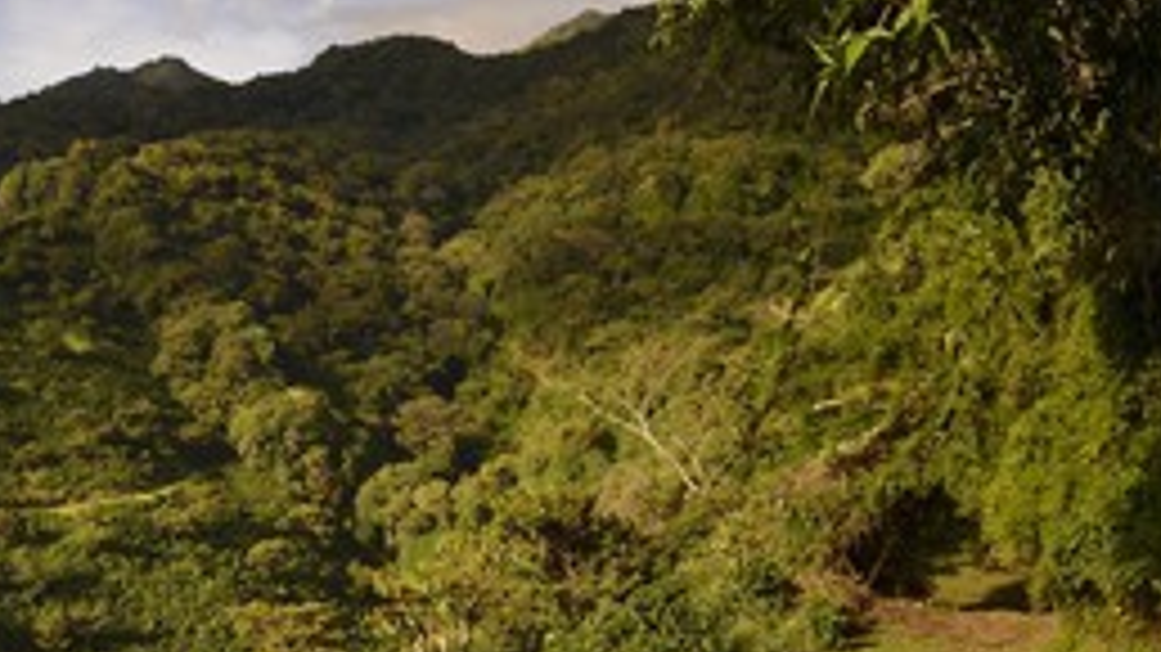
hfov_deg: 47.7
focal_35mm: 41
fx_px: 1262
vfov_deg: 28.6
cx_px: 306
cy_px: 481
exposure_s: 1/250
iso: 400
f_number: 14
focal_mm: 24
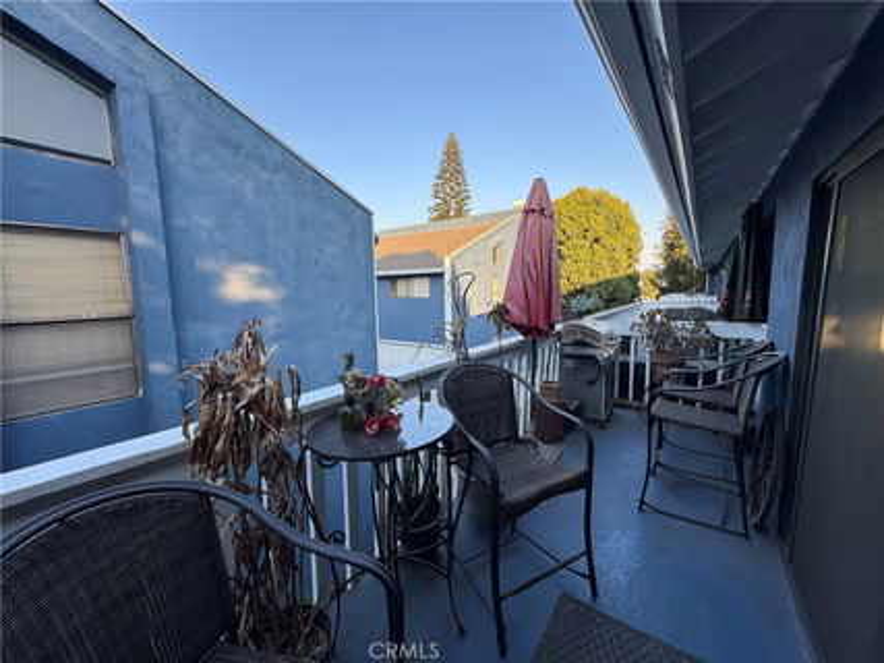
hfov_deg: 102.1
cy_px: 332
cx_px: 442
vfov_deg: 85.6
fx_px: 357
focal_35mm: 14
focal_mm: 2.22
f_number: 2.2
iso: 40
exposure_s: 1/253
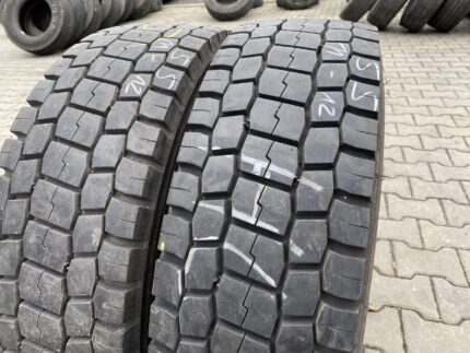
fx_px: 353
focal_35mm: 26
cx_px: 235
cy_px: 176
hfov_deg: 67.3
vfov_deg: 53.1
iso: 50
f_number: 1.8
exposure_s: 1/122
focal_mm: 4.25
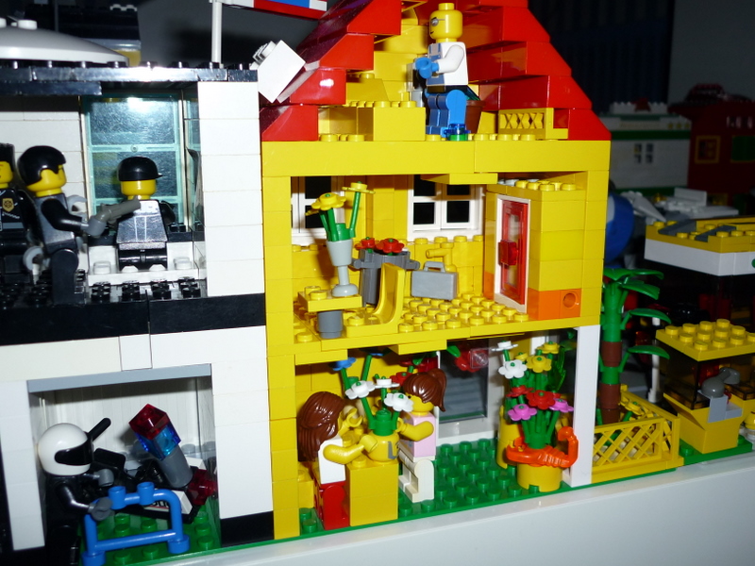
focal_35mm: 33
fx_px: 720
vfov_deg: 42.9
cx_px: 378
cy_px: 283
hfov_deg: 55.4
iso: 100
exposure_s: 1/125
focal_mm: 5.5
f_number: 2.8
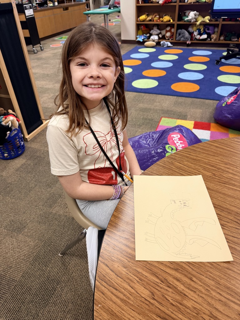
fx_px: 222
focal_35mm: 24
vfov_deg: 71.6
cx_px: 120
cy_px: 160
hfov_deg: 56.8
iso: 200
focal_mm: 6.76
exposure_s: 1/120
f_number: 1.78
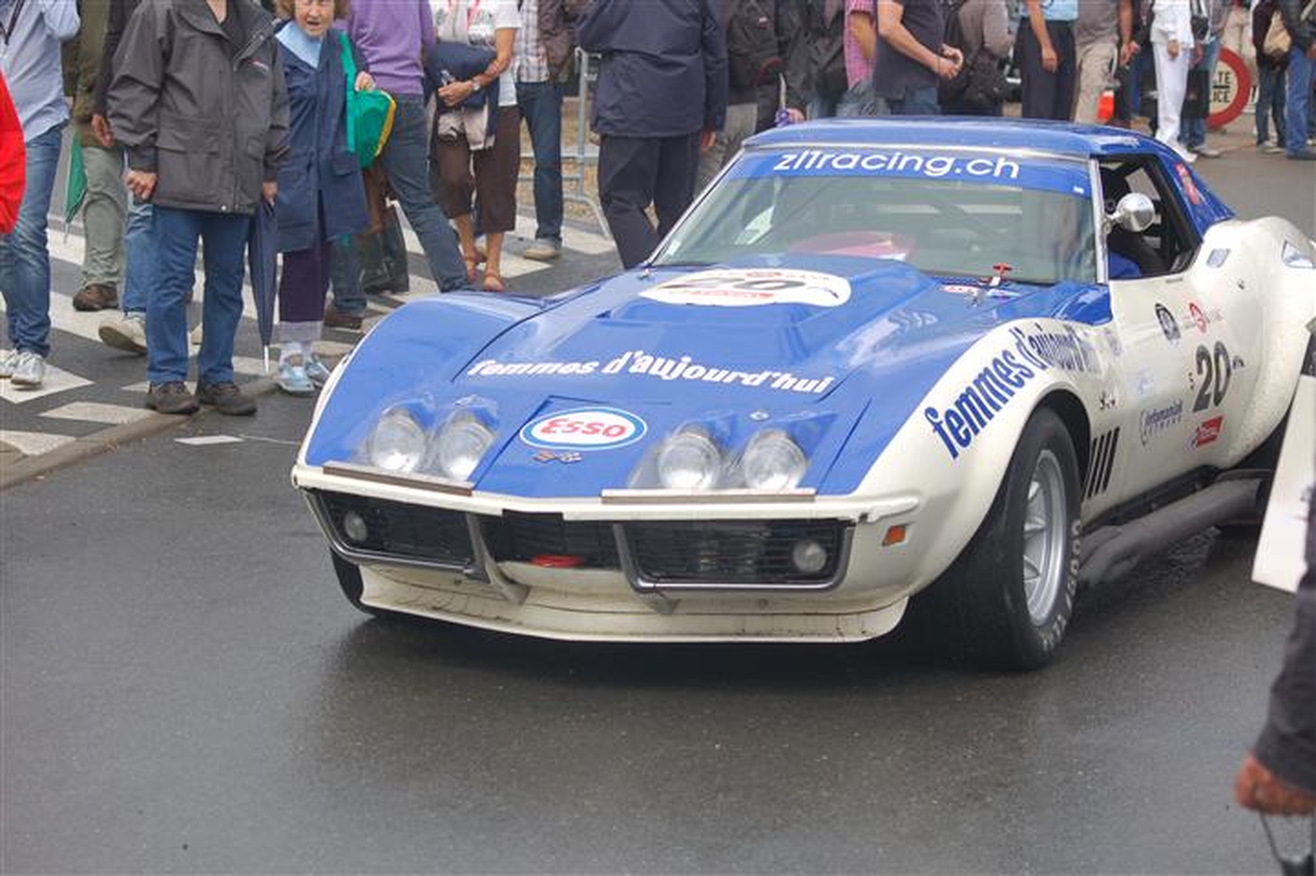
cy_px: 438
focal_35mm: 105
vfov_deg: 13.0
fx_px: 3836
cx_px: 658
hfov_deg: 19.5
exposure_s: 1/640
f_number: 6.3
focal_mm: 70
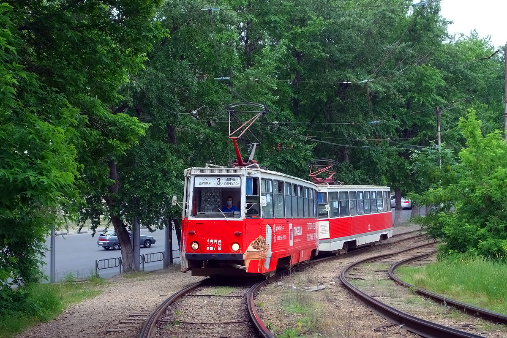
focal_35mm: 51
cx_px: 254
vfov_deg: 26.5
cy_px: 169
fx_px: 718
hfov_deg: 38.9
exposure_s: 1/500
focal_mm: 19.1
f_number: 3.2
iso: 250
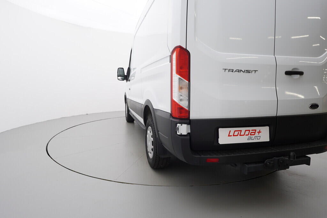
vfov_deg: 56.2
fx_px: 204
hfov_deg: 77.3
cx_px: 164
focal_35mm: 22
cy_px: 109
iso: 200
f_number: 5.6
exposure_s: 1/80
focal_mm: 15
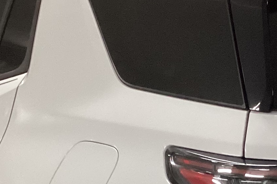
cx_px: 231
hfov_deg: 16.2
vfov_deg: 10.7
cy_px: 232
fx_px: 962
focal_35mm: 125
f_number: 2.4
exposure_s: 1/50
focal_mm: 3.3
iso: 250
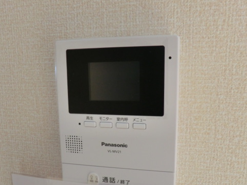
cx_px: 115
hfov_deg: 56.8
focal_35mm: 32
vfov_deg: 43.8
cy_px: 116
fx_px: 228
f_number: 3.2
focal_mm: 4.3
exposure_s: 1/60
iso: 125
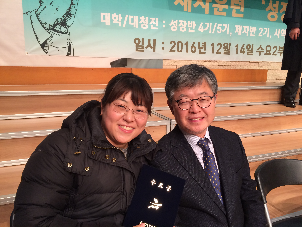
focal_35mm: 29
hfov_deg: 61.7
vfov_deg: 48.2
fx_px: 253
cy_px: 114
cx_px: 151
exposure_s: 1/30
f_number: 2.2
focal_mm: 4.15
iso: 100
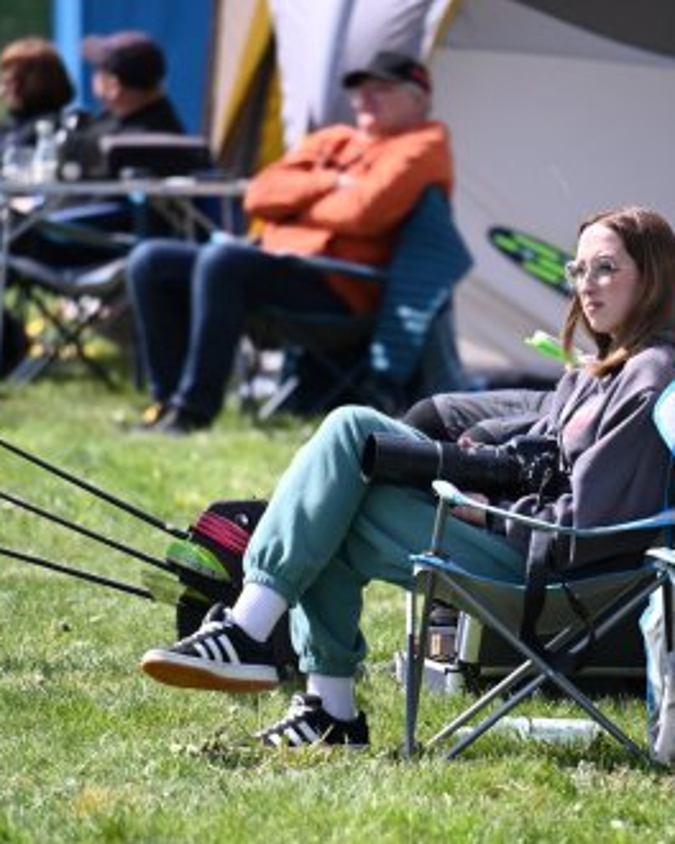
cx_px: 392
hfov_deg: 2.7
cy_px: 422
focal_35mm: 566
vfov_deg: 3.4
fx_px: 14134
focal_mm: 400
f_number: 6.3
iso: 640
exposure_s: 1/1600
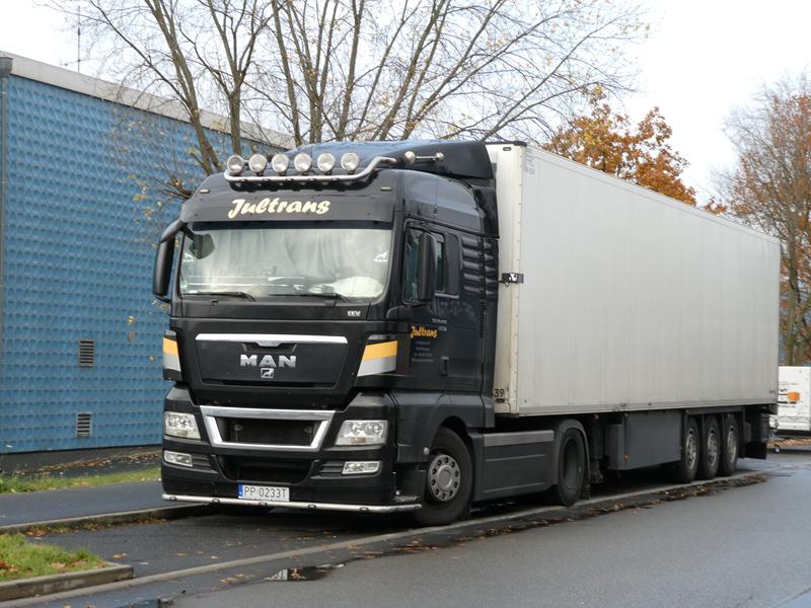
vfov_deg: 21.0
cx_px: 406
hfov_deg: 27.8
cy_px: 304
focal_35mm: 70
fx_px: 1640
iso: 125
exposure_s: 1/80
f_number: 4.5
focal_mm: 12.5
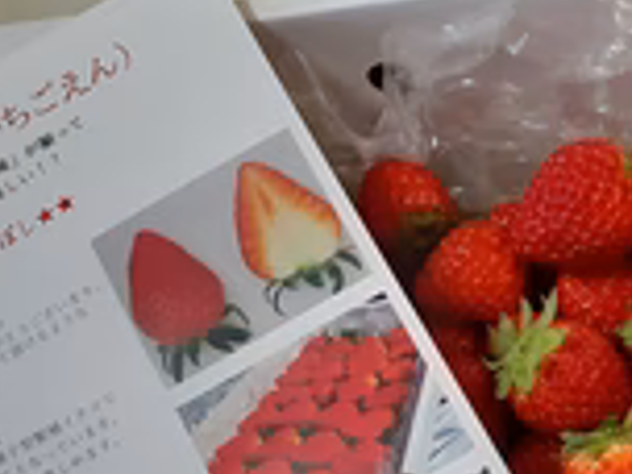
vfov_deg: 20.1
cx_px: 640
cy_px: 478
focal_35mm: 71
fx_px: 1296
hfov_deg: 25.9
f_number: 1.9
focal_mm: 3.6
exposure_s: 1/50
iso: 400
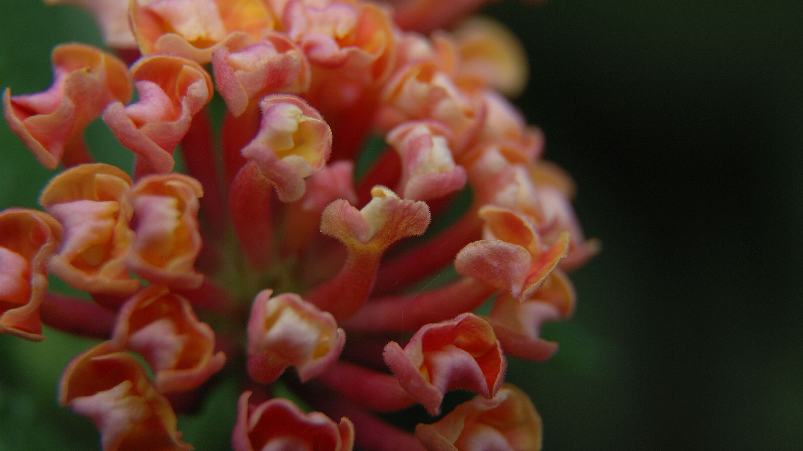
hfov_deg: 18.1
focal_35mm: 119
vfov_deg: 10.2
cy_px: 192
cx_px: 403
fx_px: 2524
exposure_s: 1/320
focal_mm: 75
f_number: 8
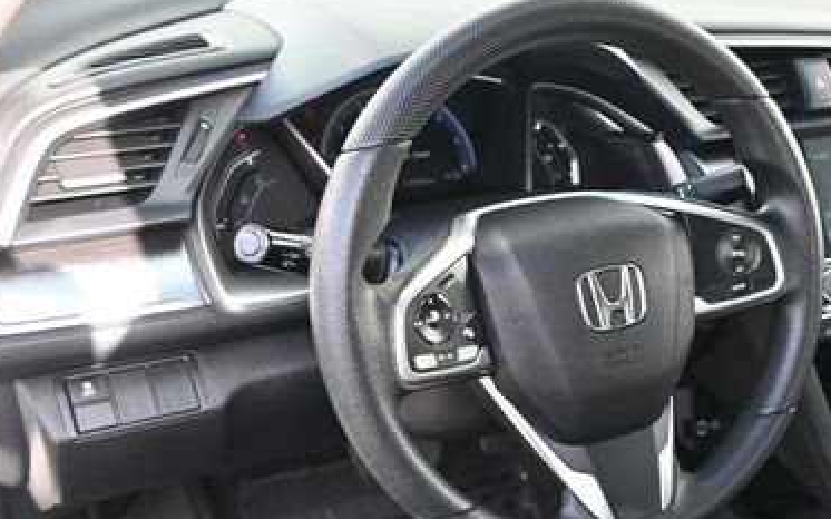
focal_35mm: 50
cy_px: 390
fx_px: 1129
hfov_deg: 38.9
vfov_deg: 25.6
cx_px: 662
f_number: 3.8
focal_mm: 19
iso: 400
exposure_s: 1/160
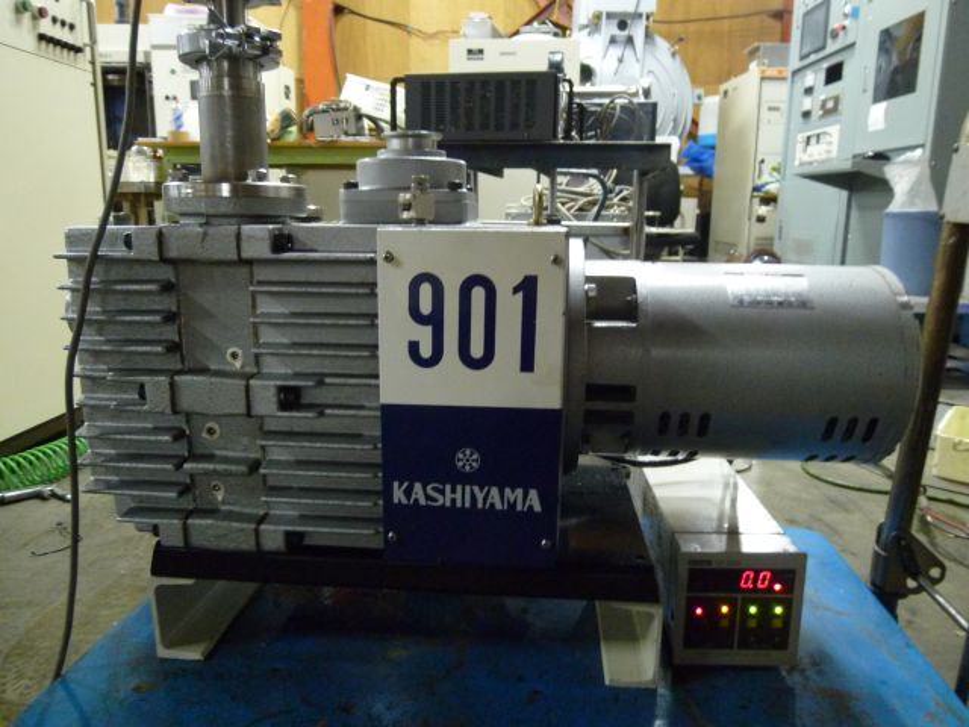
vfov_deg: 56.8
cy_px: 364
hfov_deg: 71.6
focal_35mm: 24
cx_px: 484
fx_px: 672
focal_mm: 4.3
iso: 400
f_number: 2.2
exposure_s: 1/6
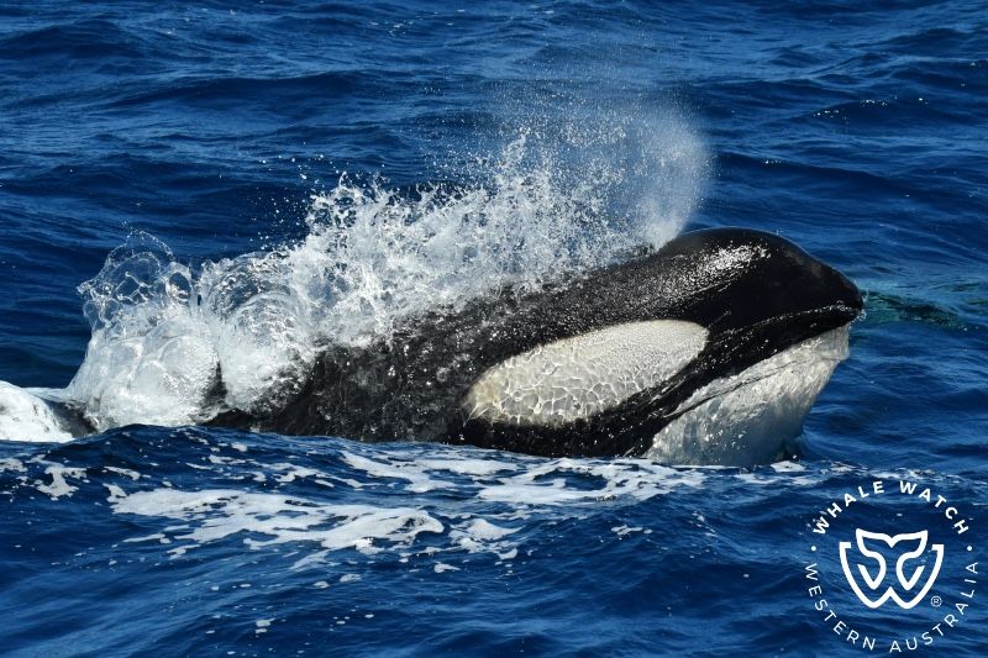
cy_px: 329
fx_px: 6173
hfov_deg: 9.2
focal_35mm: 225
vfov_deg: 6.1
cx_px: 494
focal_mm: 150
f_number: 8
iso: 320
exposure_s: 1/2000
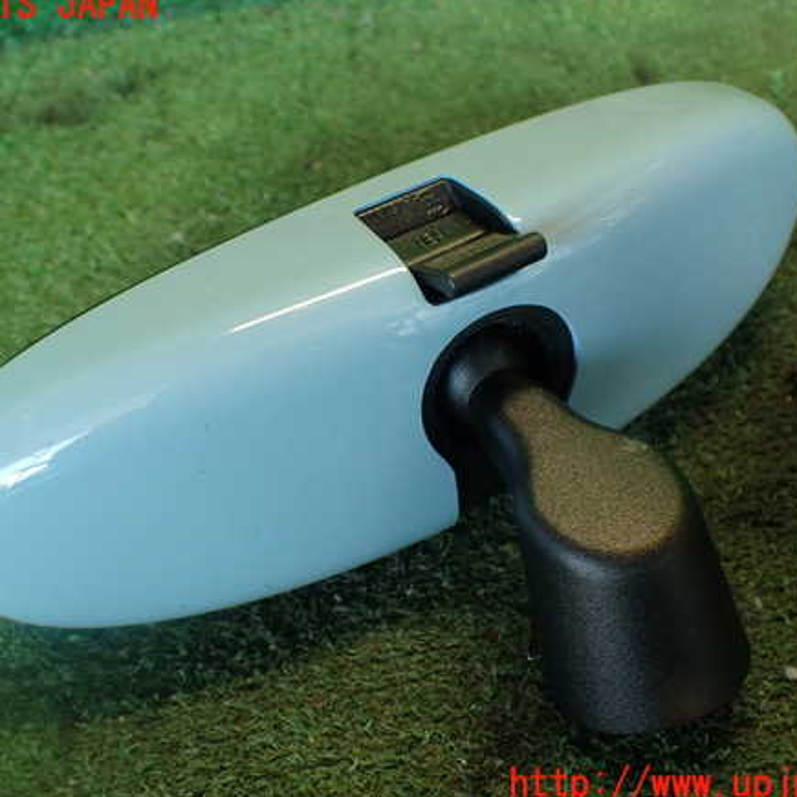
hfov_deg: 42.8
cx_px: 374
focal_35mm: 39
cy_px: 396
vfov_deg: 42.8
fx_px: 1016
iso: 200
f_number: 2.4
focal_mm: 5.79
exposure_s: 1/40
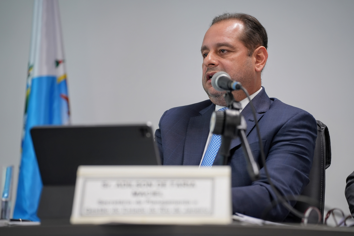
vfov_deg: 12.5
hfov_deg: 18.6
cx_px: 177
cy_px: 118
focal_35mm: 110
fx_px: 1082
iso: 1000
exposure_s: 1/125
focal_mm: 110
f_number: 2.8
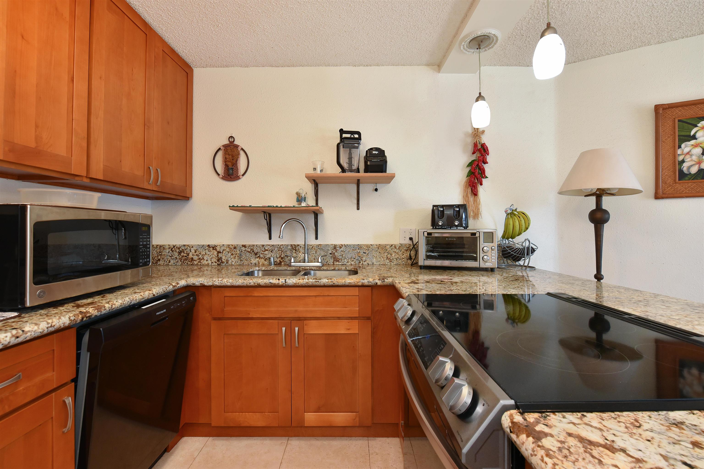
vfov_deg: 77.4
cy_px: 234
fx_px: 293
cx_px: 352
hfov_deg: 100.4
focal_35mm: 15
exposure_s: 1/60
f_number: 16
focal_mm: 15
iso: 6400
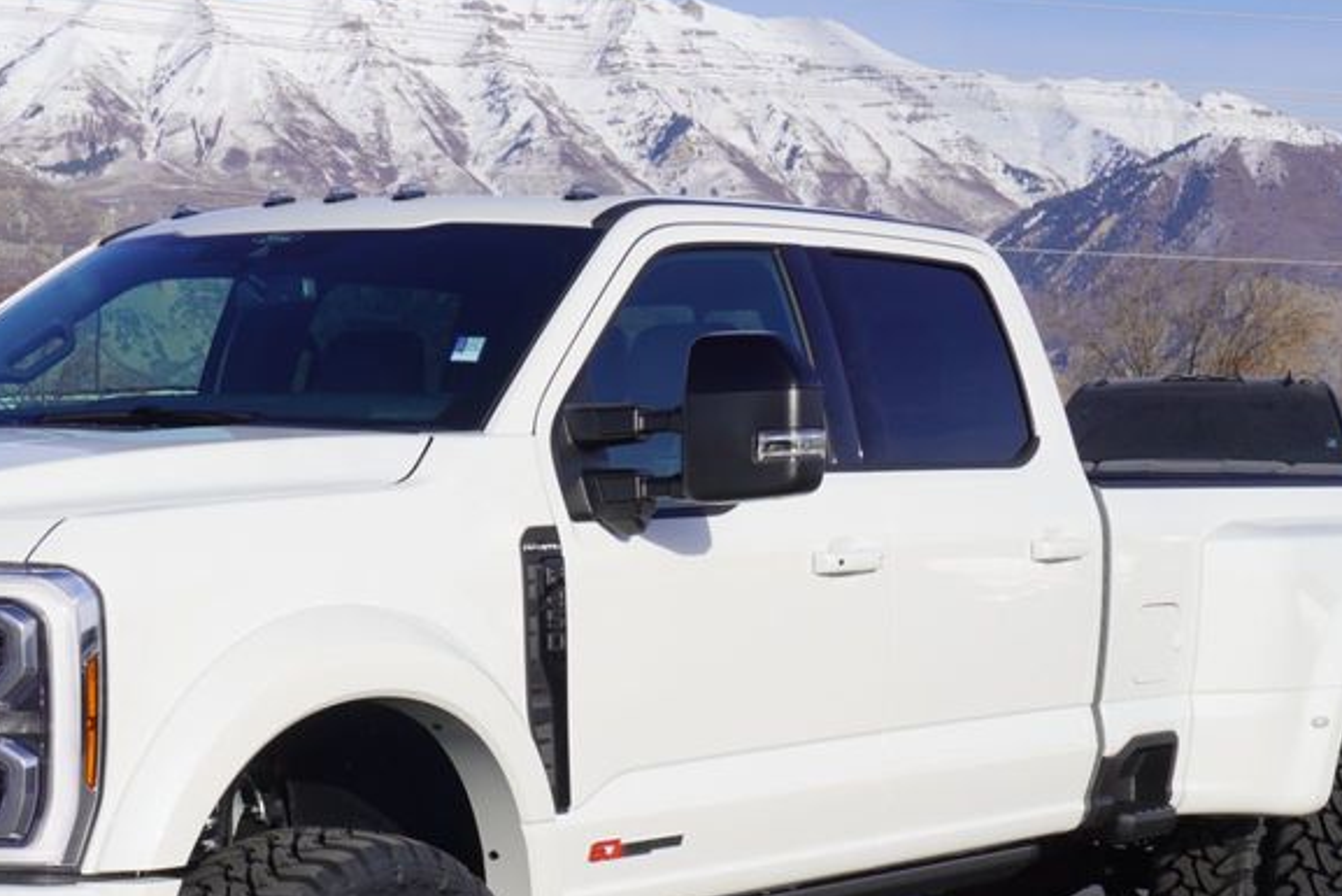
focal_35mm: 88
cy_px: 770
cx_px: 398
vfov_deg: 15.4
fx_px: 3277
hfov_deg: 23.0
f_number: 11
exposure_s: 1/160
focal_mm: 33
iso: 100
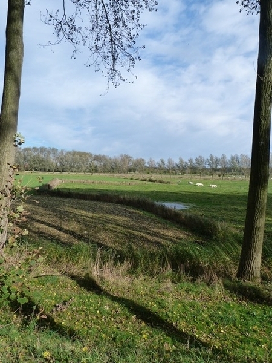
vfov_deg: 69.4
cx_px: 136
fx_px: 262
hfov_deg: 54.9
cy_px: 182
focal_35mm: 25
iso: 125
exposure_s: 1/320
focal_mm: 4.5
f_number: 5.6
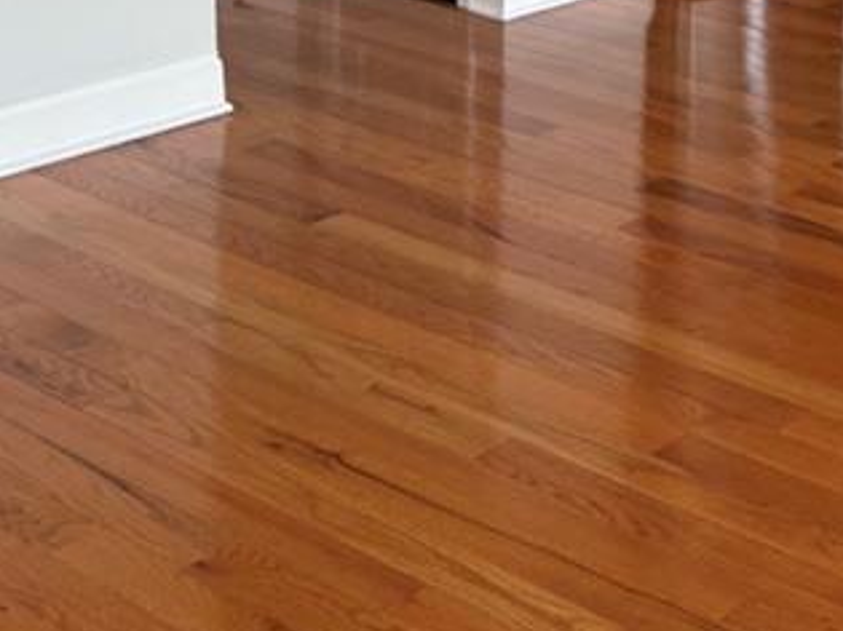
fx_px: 1899
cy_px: -249
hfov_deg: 23.7
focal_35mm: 78
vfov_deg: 17.4
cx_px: 897
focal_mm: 6.76
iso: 200
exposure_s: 1/83
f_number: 1.78
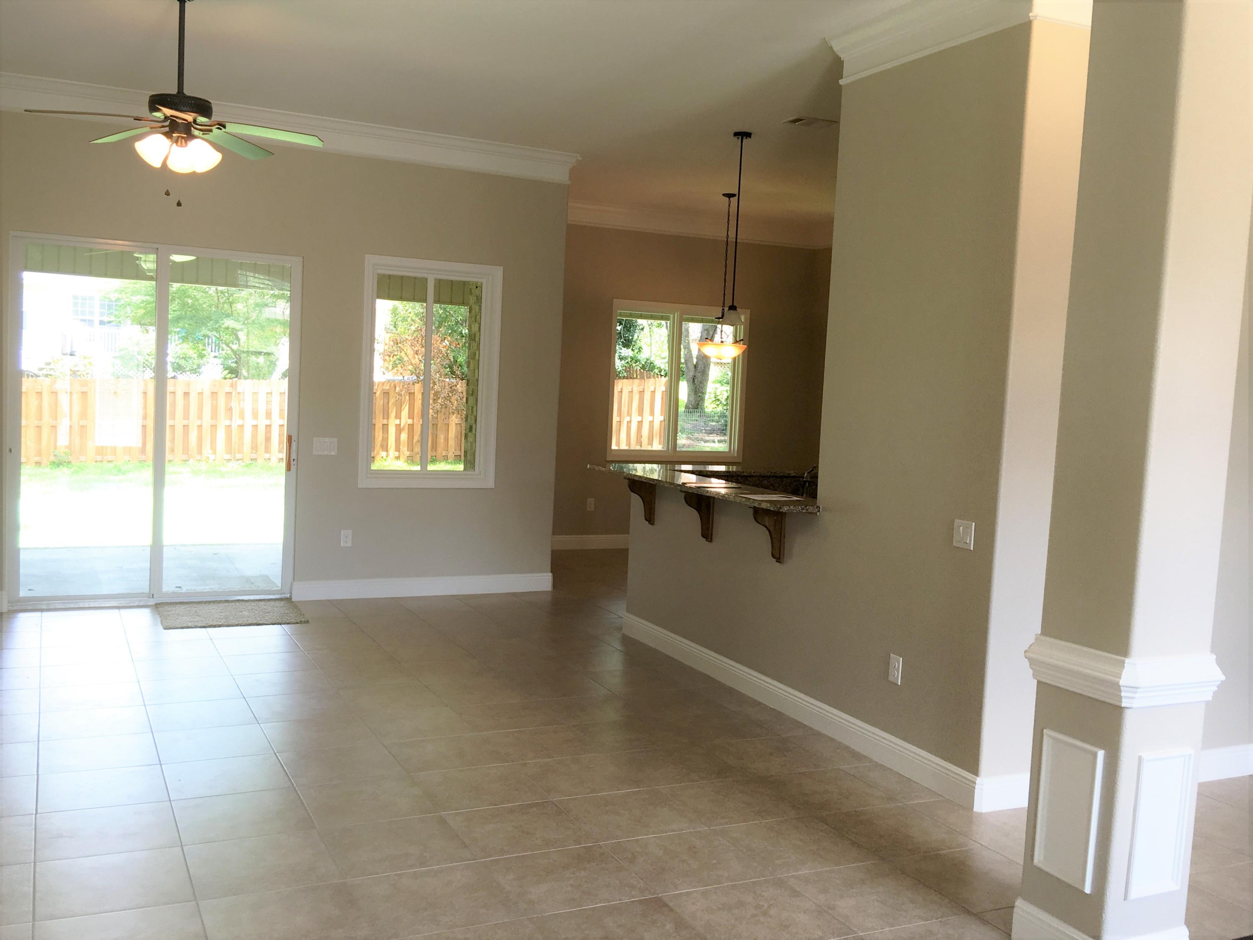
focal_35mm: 29
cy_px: 470
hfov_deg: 61.7
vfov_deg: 48.2
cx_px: 626
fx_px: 1050
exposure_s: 1/40
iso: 25
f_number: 2.2
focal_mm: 4.15
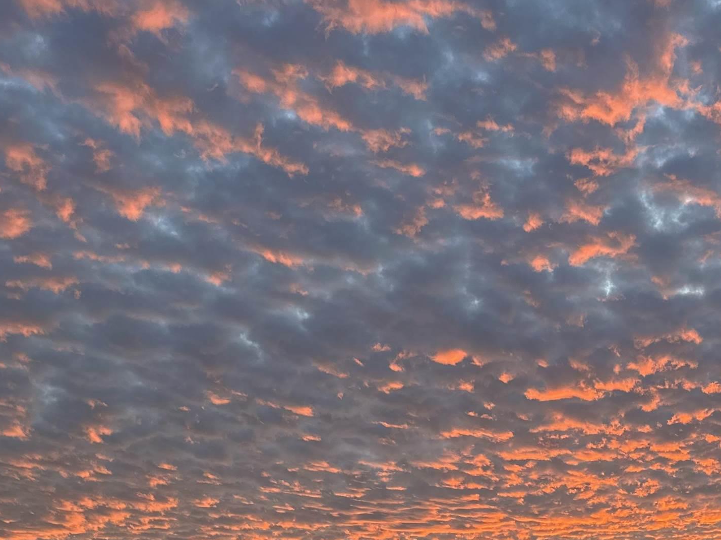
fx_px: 1083
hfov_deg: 36.3
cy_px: 543
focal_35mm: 52
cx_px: 508
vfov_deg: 26.5
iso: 125
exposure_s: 1/121
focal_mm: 6.86
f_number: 1.78
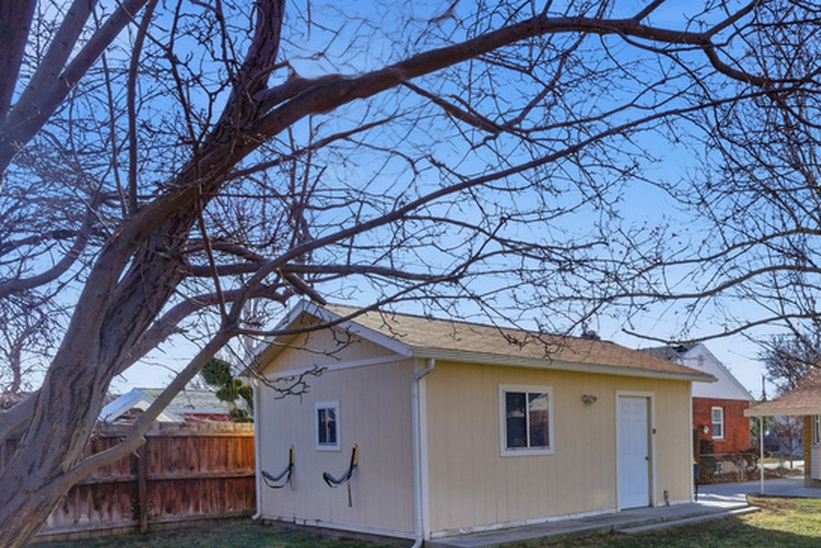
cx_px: 657
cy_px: 435
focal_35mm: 30
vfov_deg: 41.8
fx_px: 684
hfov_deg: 57.3
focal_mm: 16
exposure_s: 1/5000
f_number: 9
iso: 1000
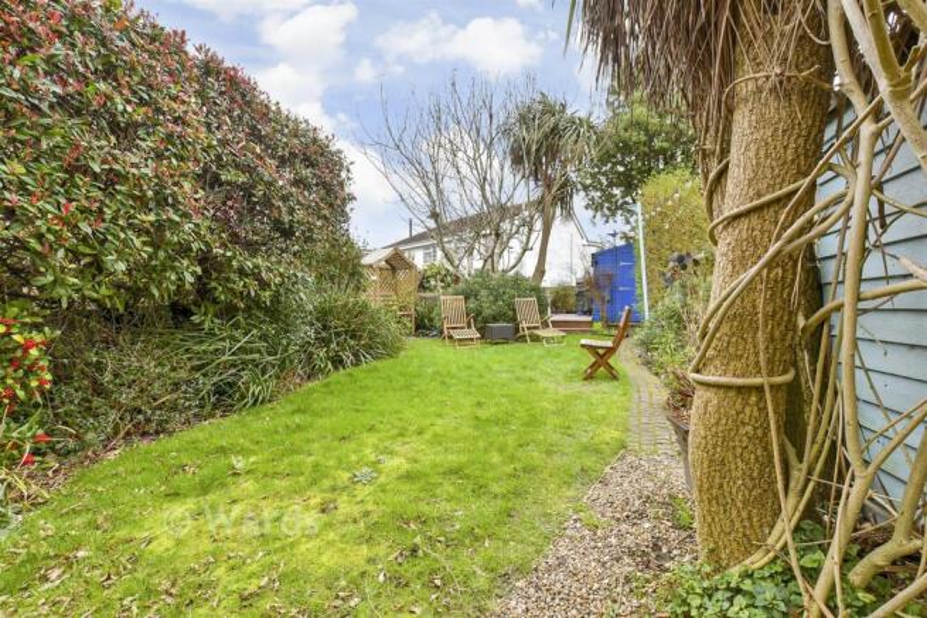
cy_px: 309
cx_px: 464
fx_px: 386
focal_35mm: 15
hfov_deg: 100.4
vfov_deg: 77.4
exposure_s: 1/25
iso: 200
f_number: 8
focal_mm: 10
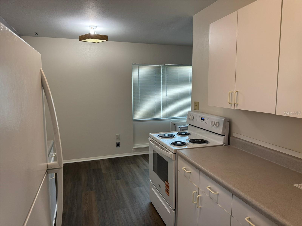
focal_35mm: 24
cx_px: 151
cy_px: 113
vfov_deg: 56.8
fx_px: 209
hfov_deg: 71.6
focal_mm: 6.76
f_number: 1.78
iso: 125
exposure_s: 1/120
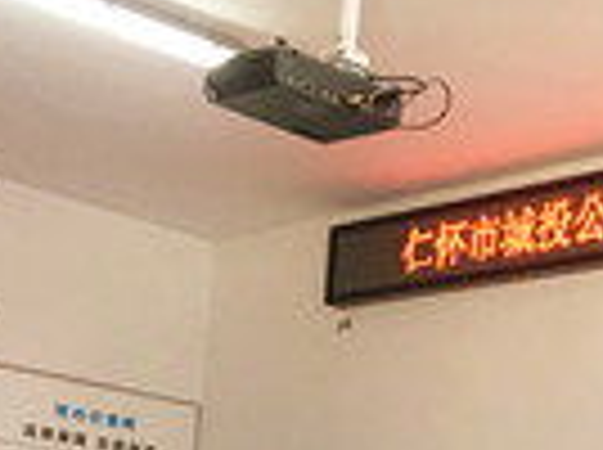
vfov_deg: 15.3
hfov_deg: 21.1
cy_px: 601
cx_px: 554
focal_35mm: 91
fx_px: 1582
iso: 50
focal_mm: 4.15
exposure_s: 1/33
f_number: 2.2
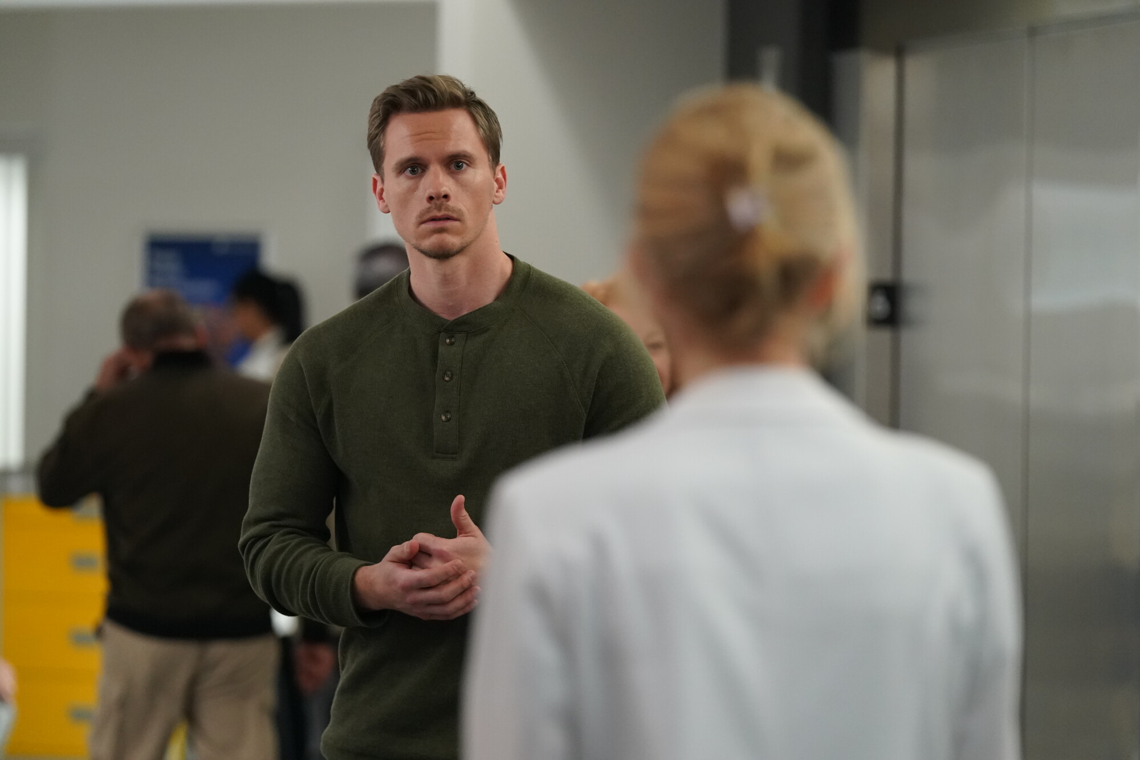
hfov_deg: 12.2
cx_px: 570
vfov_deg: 8.2
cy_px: 380
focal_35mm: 168
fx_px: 5319
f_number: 3.5
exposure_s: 1/160
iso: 5000
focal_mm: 168
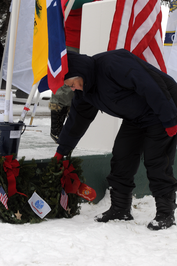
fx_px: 774
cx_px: 88
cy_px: 133
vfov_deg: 19.5
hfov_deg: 13.0
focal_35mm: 105
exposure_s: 1/250
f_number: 9
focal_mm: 70
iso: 400
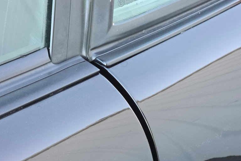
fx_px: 482
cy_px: 81
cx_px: 120
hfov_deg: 28.1
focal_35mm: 72
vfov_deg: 18.9
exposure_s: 1/120
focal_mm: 7.9
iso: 200
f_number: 2.4
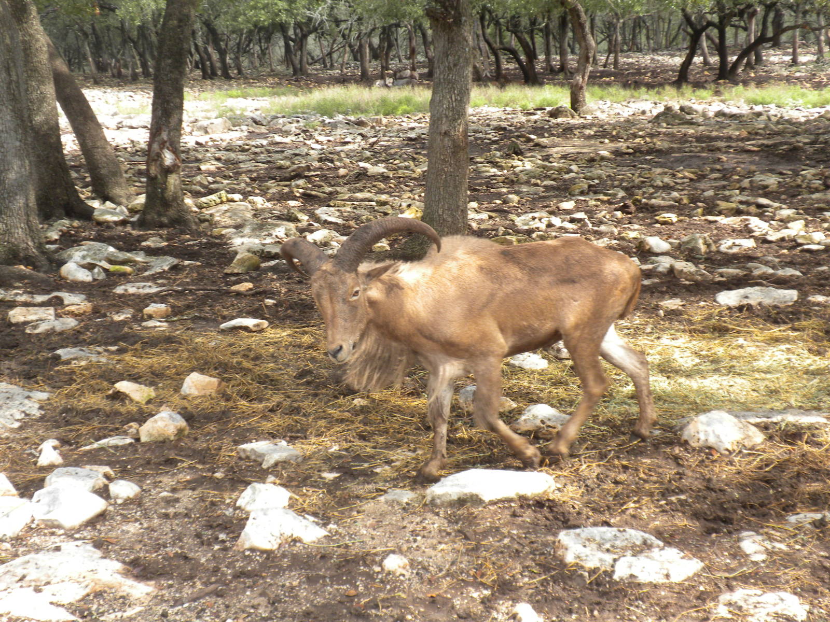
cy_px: 311
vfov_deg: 28.0
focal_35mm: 52
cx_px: 415
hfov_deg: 36.8
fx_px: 1247
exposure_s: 1/135
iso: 64
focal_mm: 9.1
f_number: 4.3
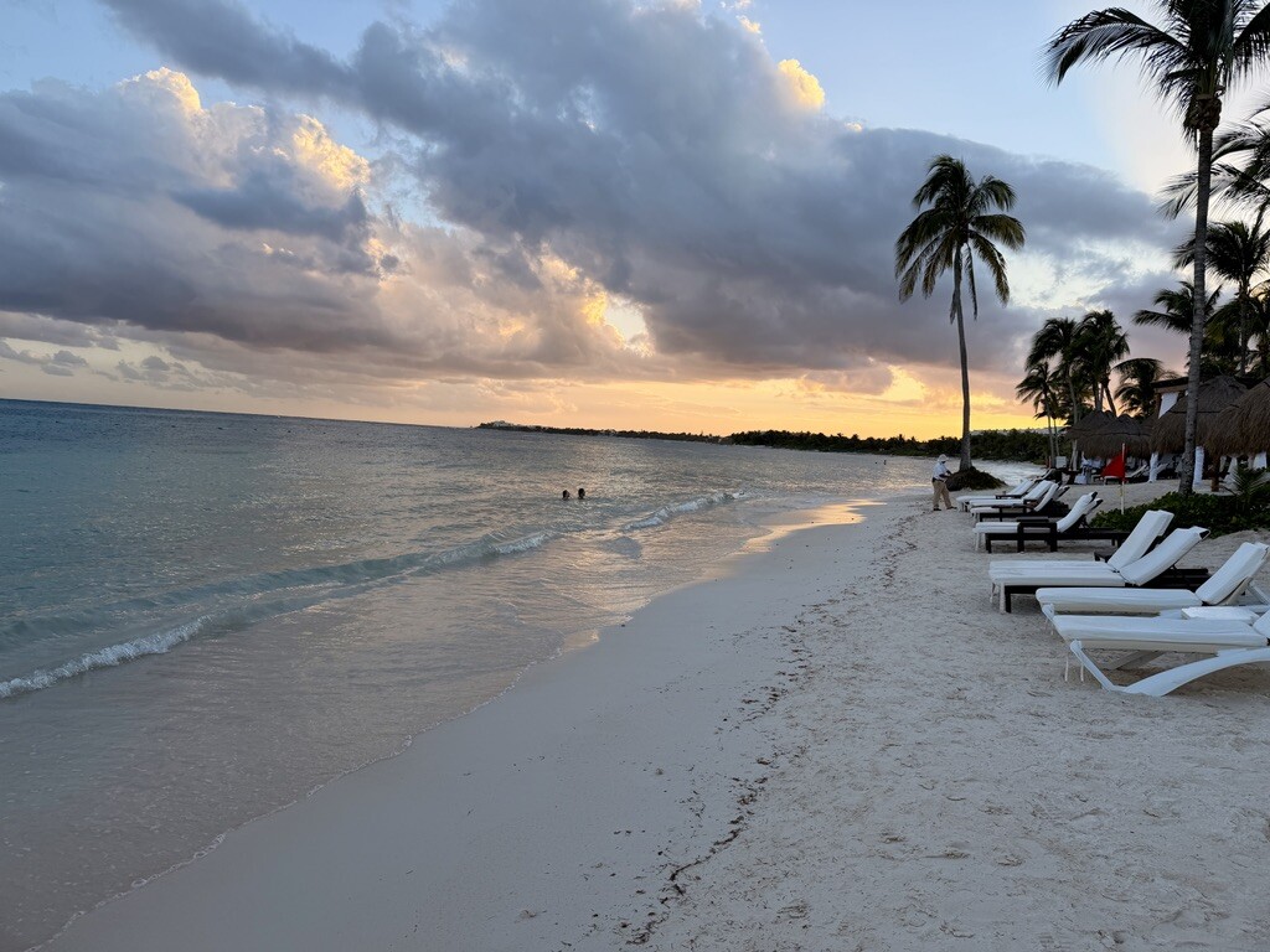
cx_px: 635
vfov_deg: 56.8
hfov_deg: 71.6
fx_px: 881
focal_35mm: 24
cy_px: 476
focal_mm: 6.76
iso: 80
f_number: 1.78
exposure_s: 1/979
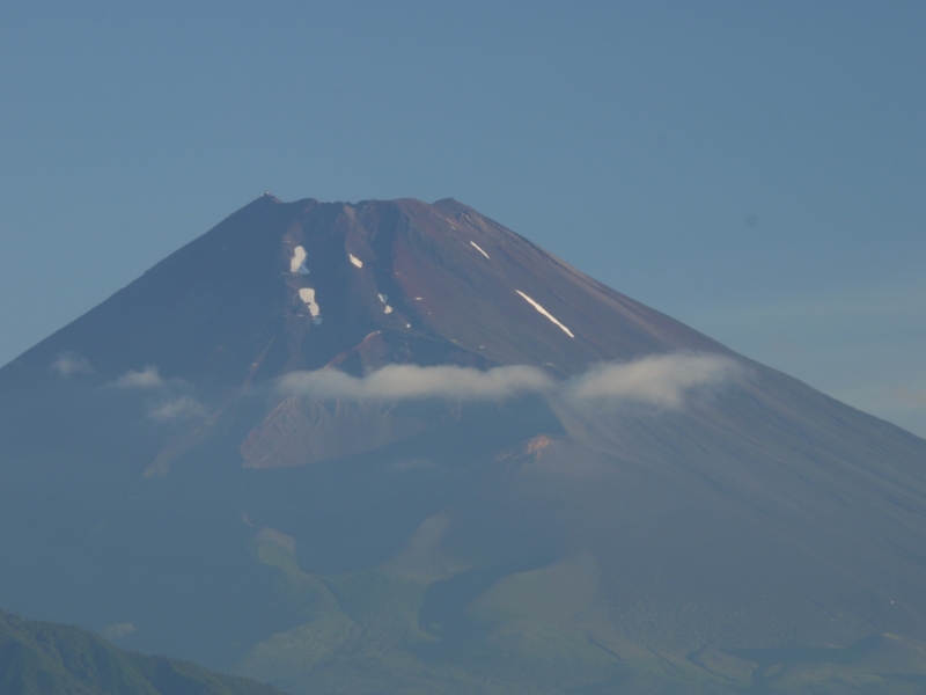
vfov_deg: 3.7
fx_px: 10700
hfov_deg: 5.0
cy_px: 348
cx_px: 463
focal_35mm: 400
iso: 100
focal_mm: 200
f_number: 22
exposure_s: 1/3.2
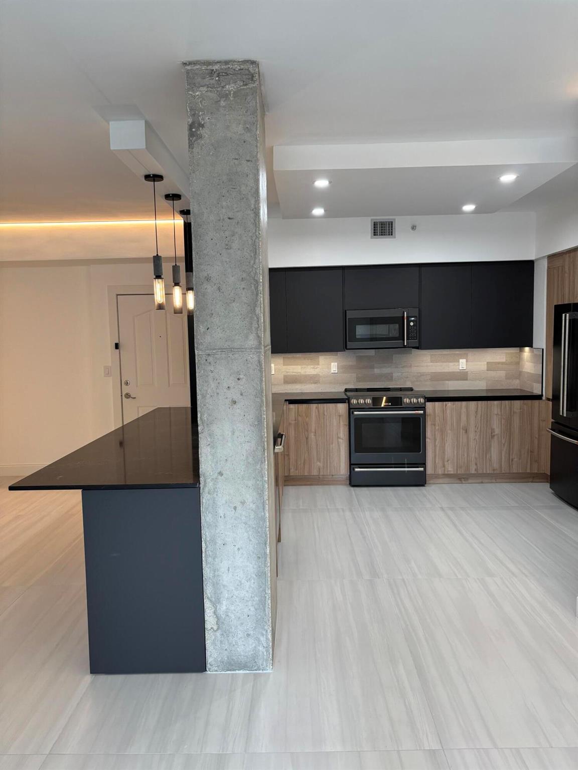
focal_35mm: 26
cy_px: 385
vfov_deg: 67.3
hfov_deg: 53.1
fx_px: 579
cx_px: 289
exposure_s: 1/120
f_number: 1.6
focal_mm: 5.96
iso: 100
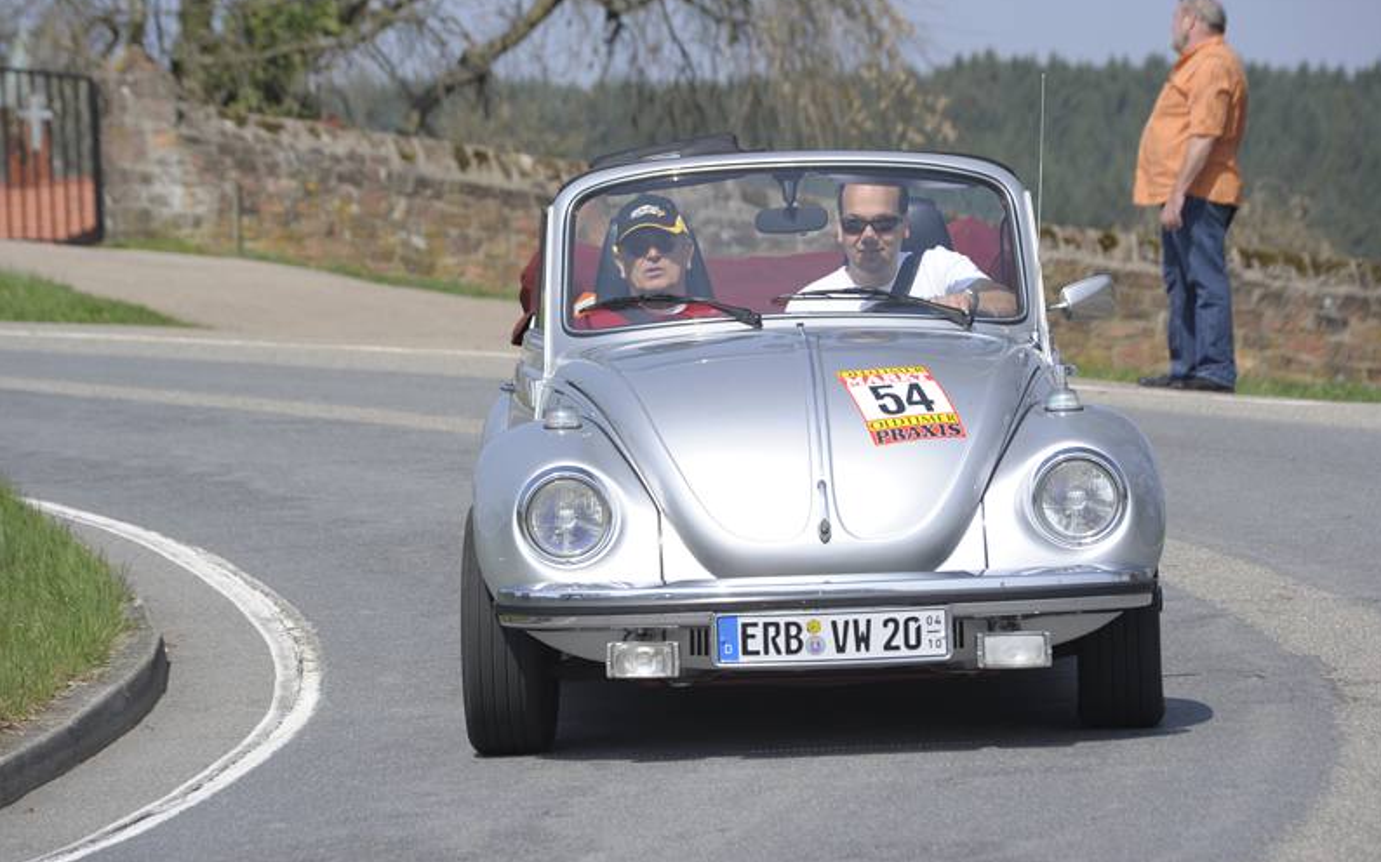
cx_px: 694
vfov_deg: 6.6
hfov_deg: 10.5
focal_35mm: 200
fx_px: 7526
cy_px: 422
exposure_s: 1/320
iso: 200
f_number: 11
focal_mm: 195
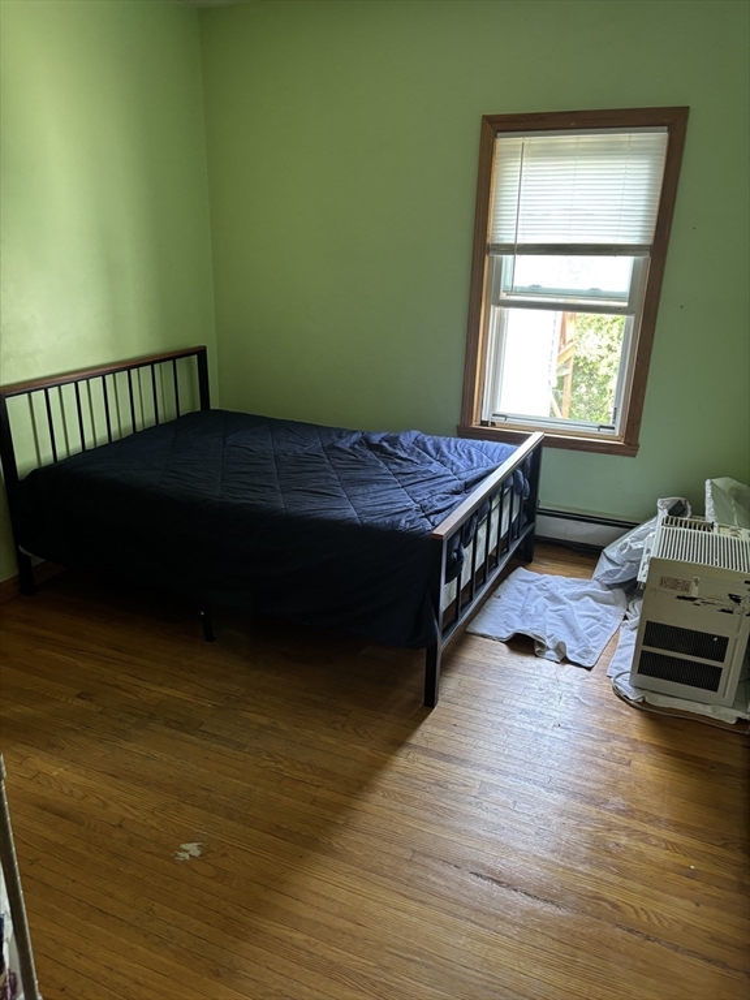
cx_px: 375
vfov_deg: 67.3
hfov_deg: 53.1
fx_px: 751
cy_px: 500
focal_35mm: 26
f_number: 1.6
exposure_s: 1/60
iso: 250
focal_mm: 5.96
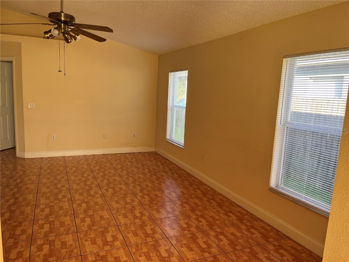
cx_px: 174
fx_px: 262
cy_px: 131
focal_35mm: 26
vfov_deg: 53.1
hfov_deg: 67.3
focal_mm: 5.1
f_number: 1.6
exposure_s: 1/121
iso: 64
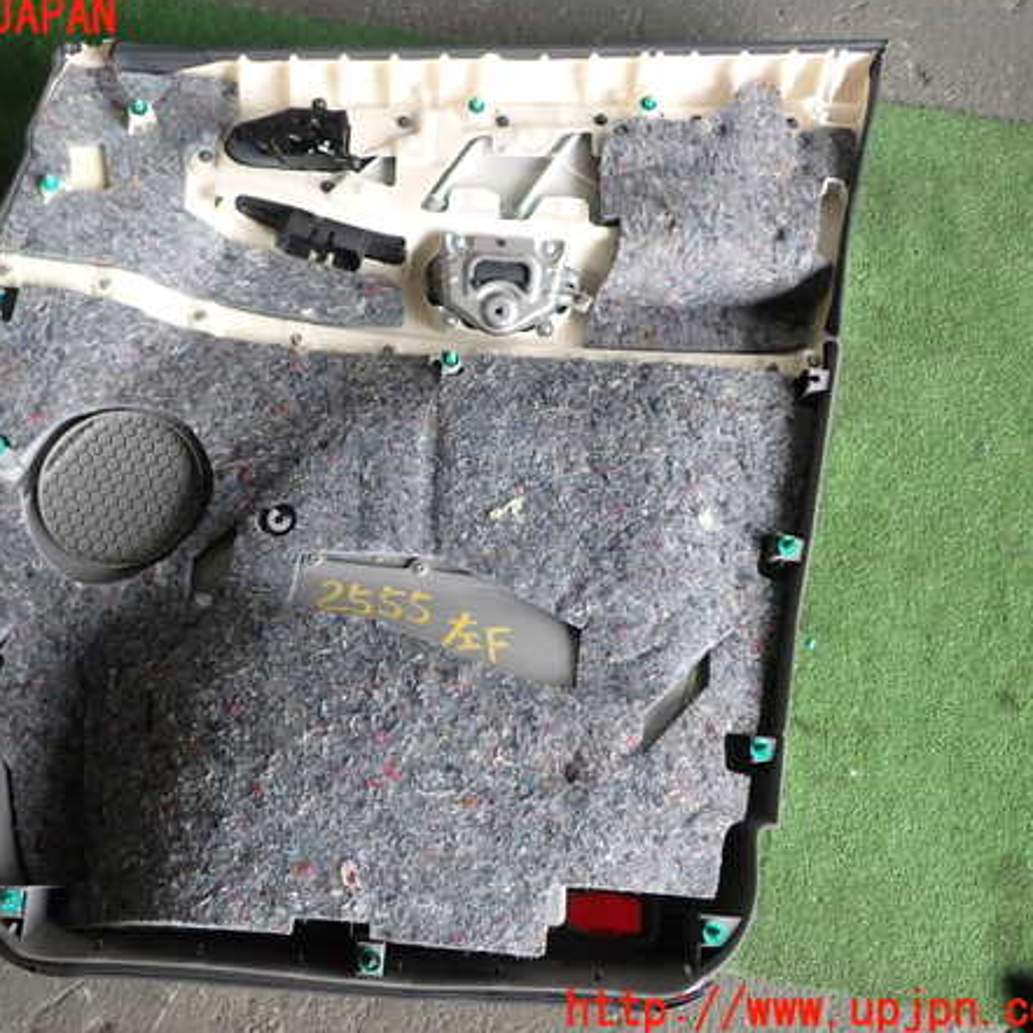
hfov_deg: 45.7
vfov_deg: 46.0
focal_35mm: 36
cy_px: 514
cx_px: 393
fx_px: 1215
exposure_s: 1/125
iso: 200
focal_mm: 5.4
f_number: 2.3
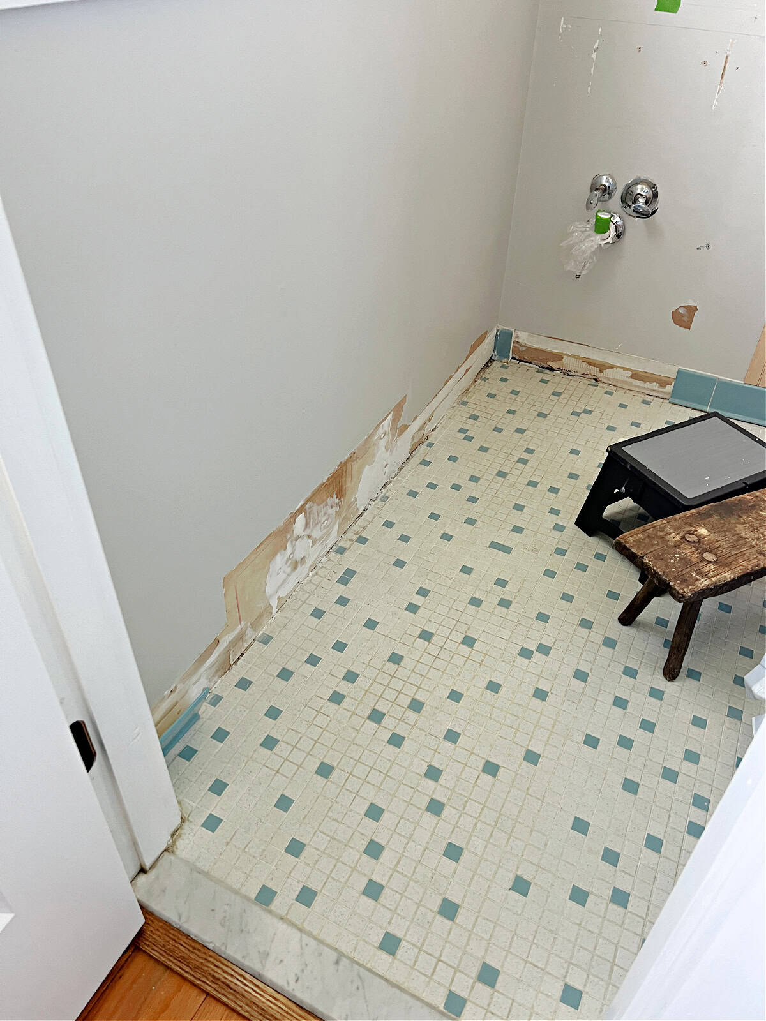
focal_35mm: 26
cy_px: 510
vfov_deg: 67.3
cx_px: 383
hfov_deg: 53.1
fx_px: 767
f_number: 1.5
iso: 125
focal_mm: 5.7
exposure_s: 1/70
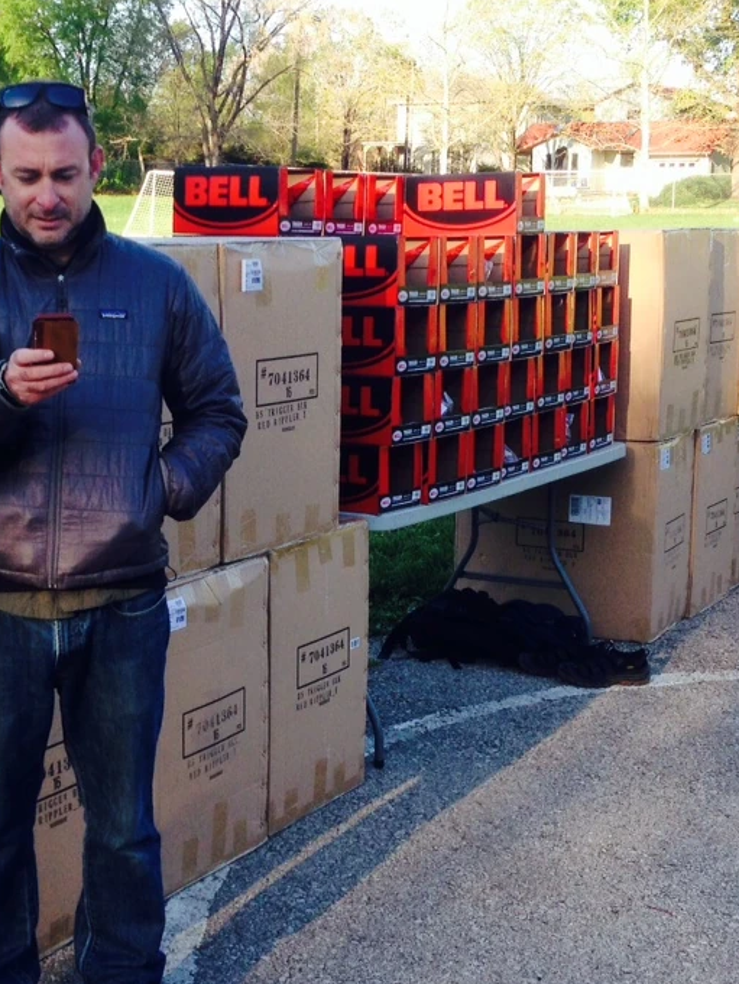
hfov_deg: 23.5
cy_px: 530
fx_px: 1764
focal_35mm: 62
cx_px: 213
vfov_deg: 31.2
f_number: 2.4
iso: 50
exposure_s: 1/326
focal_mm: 4.12
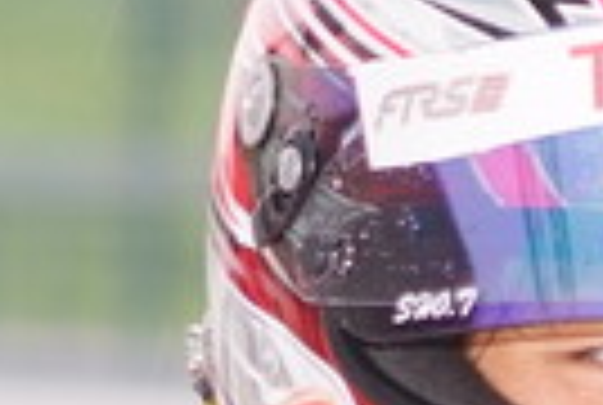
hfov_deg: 3.4
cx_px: 652
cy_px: 446
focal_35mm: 606
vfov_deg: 2.3
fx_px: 10173
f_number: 2.8
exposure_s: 1/114
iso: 400
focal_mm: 75
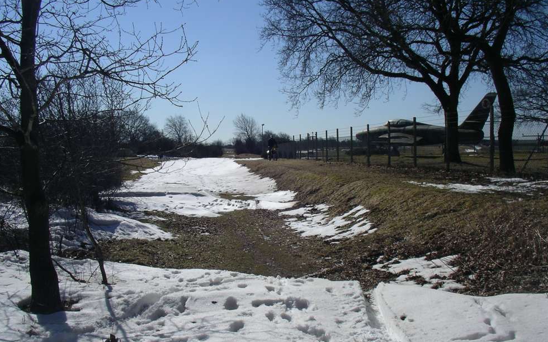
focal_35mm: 40
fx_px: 598
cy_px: 204
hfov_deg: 49.3
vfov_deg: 31.9
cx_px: 275
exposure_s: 1/500
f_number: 6.9
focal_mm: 5.7
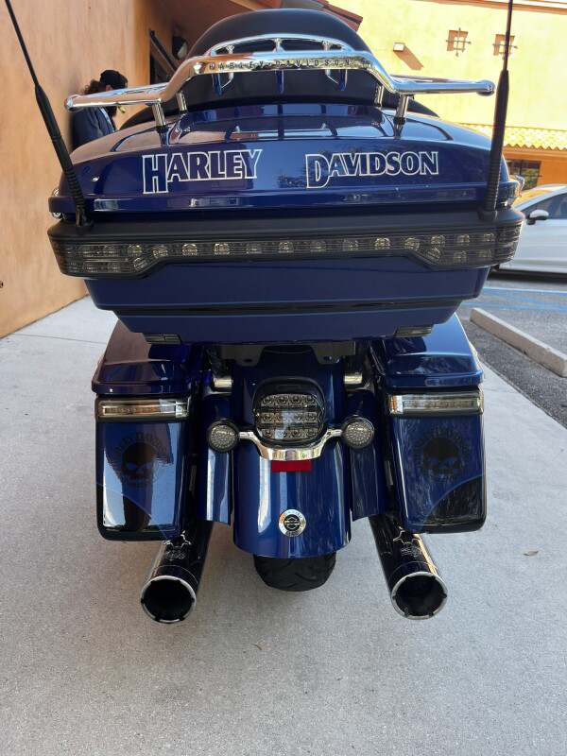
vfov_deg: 67.3
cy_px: 378
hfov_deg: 53.1
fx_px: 568
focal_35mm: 26
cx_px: 284
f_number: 1.6
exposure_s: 1/139
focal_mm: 5.1
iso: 32
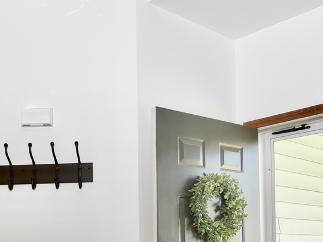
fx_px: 457
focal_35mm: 49
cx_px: 135
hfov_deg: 38.8
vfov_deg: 28.2
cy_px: 232
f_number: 5.6
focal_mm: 17
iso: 800
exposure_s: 1/125
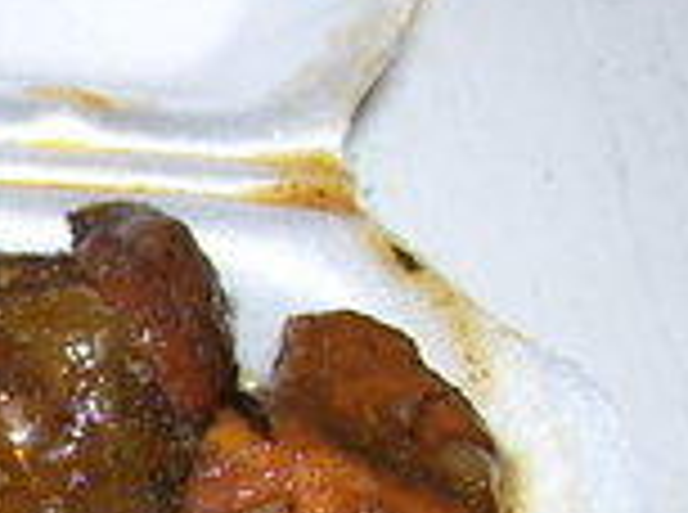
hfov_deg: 11.8
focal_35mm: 151
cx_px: -661
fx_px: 2994
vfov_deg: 9.6
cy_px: 621
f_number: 2.7
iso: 80
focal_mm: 6
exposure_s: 1/60
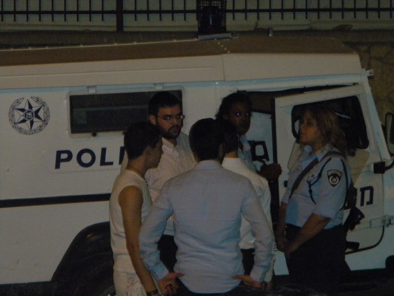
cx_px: 197
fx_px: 1685
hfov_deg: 13.3
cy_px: 148
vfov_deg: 10.0
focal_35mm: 148
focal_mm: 26.8
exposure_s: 1/30
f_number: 5
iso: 800
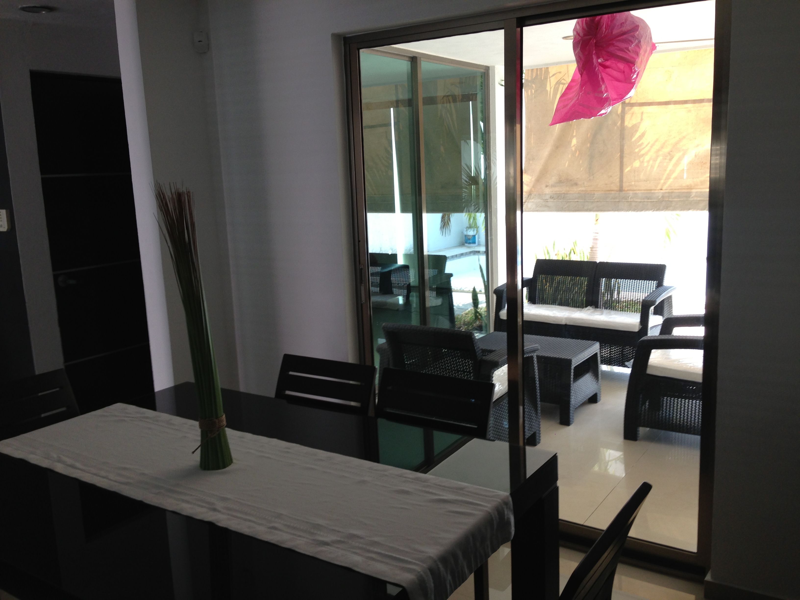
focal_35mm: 33
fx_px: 763
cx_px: 400
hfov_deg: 55.4
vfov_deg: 42.9
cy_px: 300
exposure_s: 1/60
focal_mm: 4.13
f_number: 2.4
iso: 50
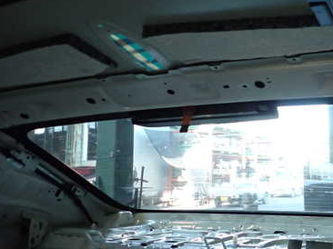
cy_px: 119
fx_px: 394
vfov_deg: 35.1
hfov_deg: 44.1
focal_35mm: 41
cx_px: 256
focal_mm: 4.5
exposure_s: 1/30
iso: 400
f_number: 2
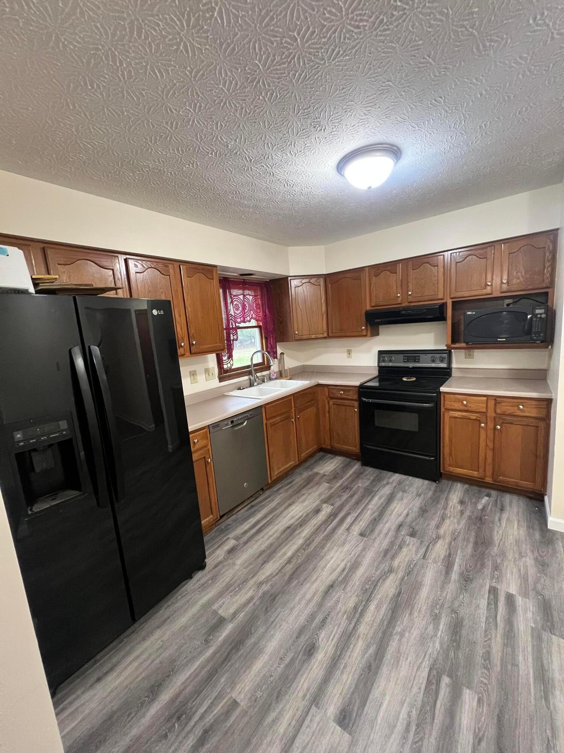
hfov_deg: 89.9
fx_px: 282
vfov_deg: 106.2
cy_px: 376
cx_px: 282
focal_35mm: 13
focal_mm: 1.57
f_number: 1.8
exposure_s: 1/60
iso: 400
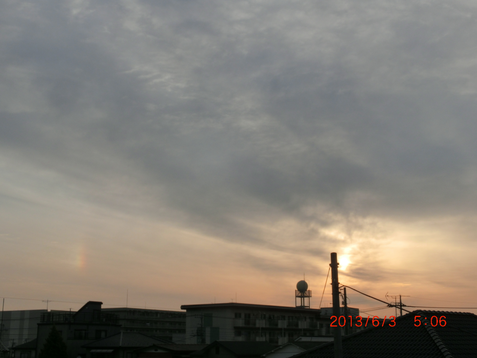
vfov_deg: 30.9
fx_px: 648
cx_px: 238
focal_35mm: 47
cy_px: 179
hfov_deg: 40.4
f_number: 10.7
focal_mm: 8.29
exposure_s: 1/100
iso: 80
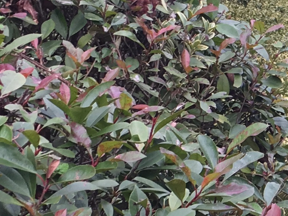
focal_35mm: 156
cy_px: 240
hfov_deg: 12.0
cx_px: 457
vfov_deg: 9.4
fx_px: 1297
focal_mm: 4.15
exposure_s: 1/50
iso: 25
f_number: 2.2
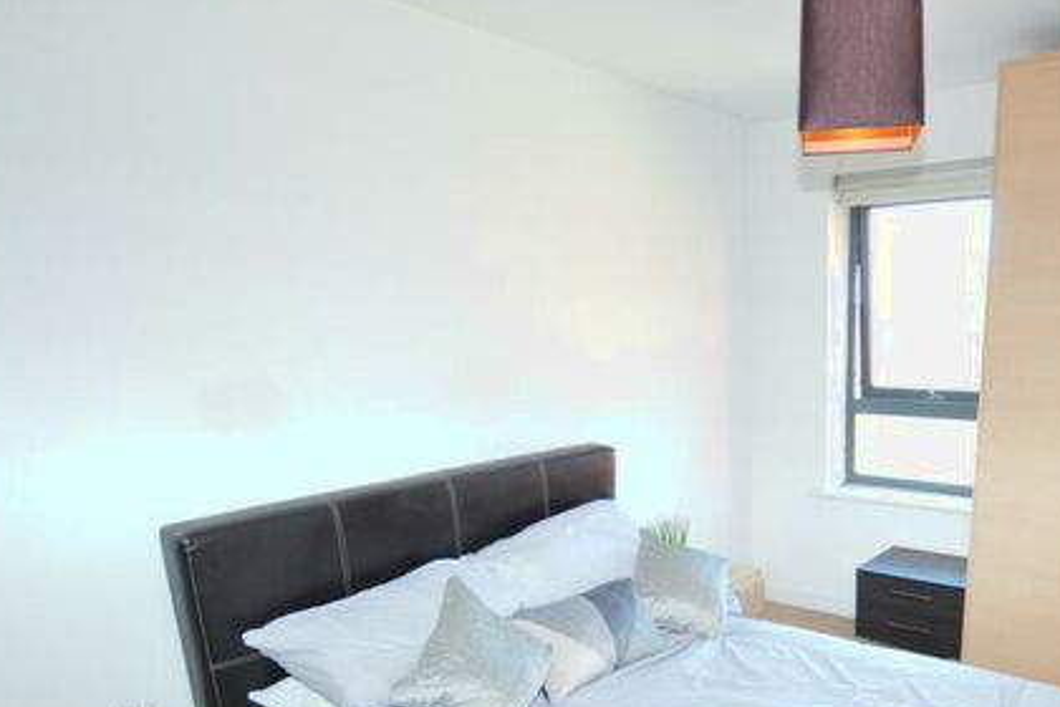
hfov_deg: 69.0
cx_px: 727
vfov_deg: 48.5
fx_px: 736
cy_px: 561
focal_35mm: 25
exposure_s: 1/60
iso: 450
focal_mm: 10
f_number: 3.5
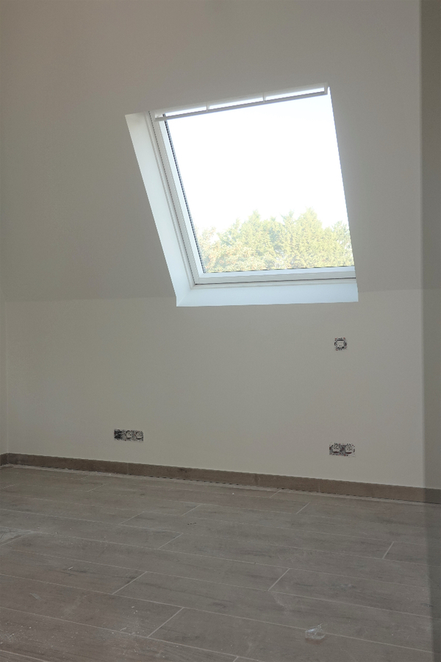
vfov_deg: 51.9
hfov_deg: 35.9
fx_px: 680
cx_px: 220
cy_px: 331
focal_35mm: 37
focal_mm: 13.84
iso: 125
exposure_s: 1/125
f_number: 3.5
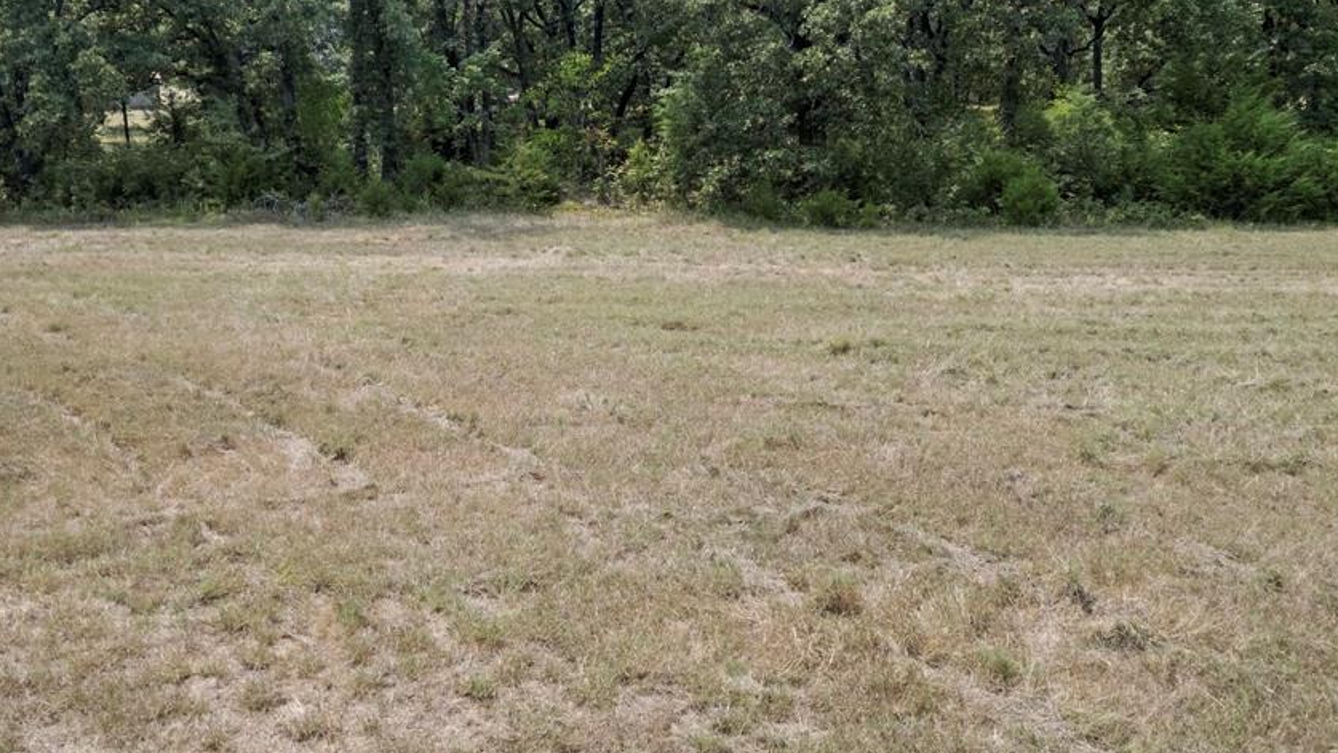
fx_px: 1135
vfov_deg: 36.1
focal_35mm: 32
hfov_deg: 60.5
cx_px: 534
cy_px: 225
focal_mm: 6.72
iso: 150
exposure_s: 1/3200
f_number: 1.7
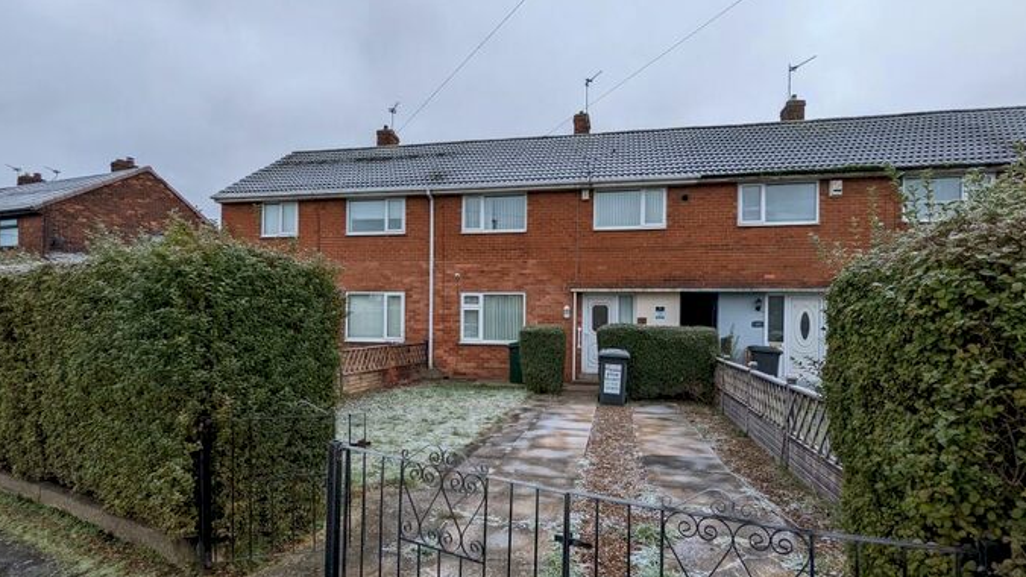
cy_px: 320
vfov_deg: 60.8
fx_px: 490
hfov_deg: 92.7
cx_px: 521
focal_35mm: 18
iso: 51
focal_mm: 2.35
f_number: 2.2
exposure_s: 1/112
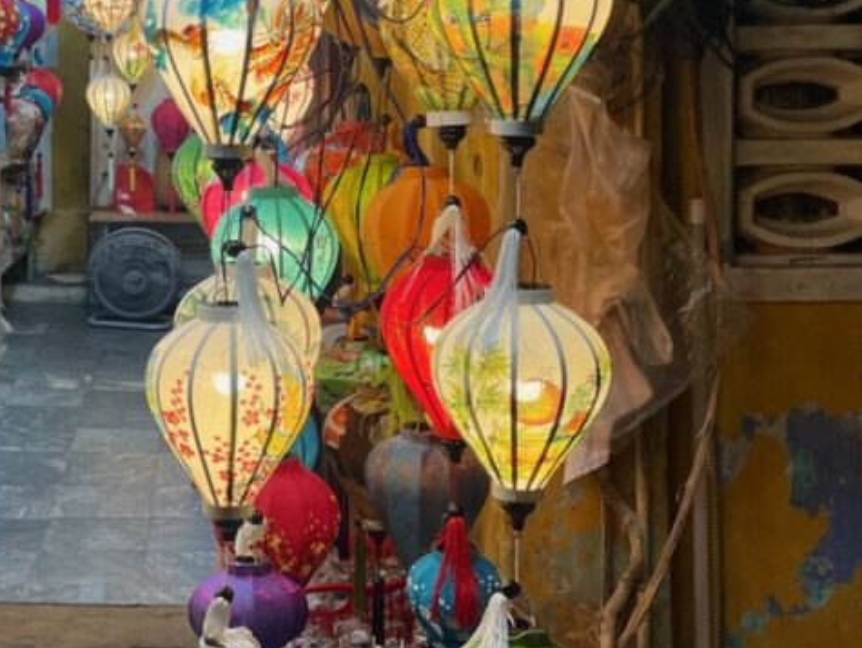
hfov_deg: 32.9
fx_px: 1396
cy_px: 220
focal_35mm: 56
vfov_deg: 26.0
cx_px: 122
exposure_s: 1/100
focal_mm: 4.2
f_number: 1.6
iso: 64
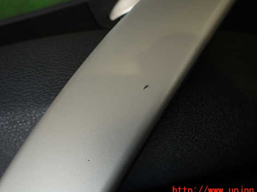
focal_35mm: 27
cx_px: 138
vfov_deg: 51.3
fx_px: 200
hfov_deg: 65.2
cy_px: 93
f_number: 2
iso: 100
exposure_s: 1/80
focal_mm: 4.5
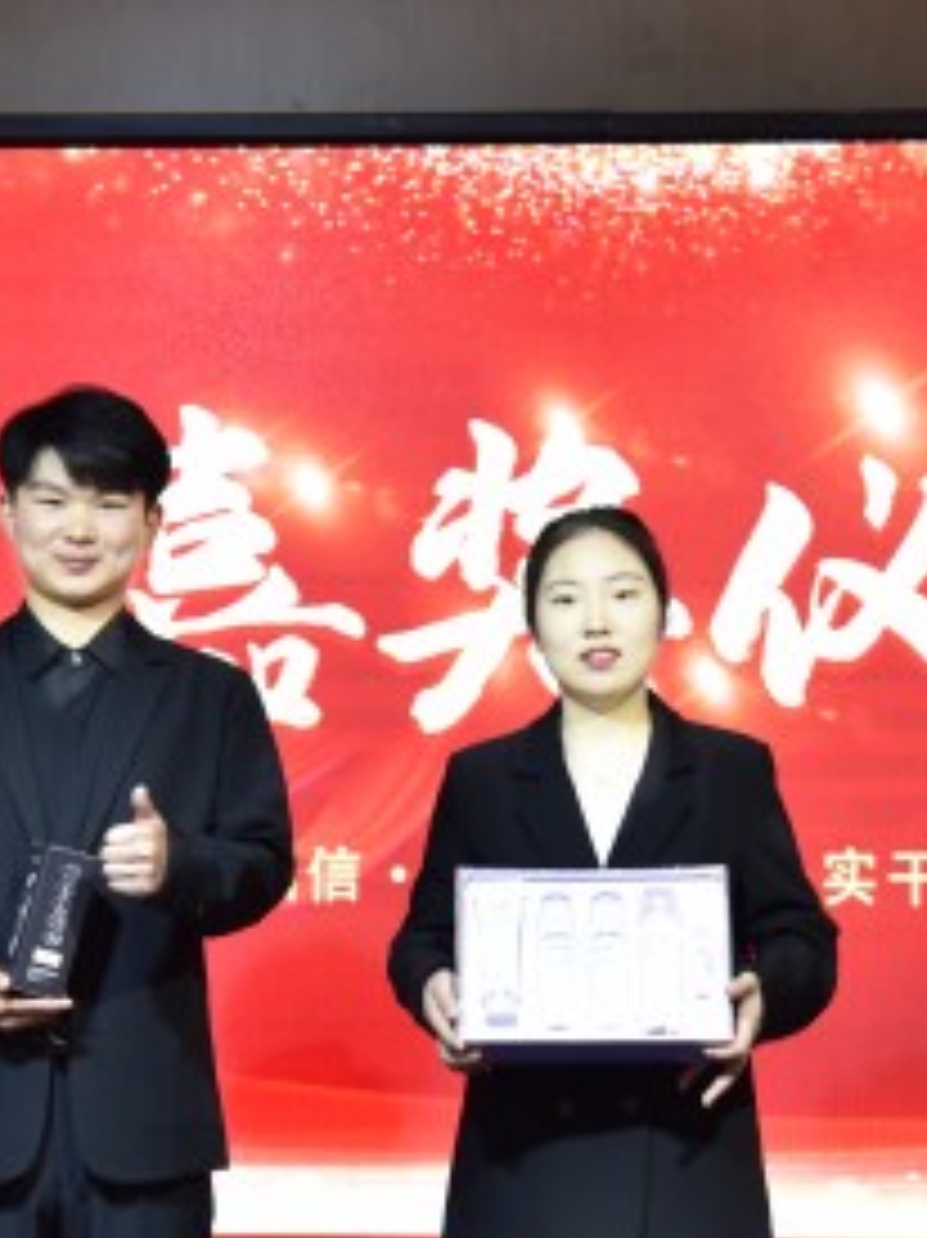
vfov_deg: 18.7
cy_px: 756
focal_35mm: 105
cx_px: 378
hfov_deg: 14.1
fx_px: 3752
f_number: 4.5
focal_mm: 50
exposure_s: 1/60
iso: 1600
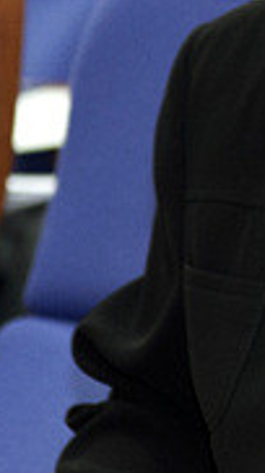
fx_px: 4560
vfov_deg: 5.9
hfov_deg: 3.3
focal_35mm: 364
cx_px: 379
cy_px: 78
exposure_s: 1/60
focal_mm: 120
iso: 2000
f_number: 4
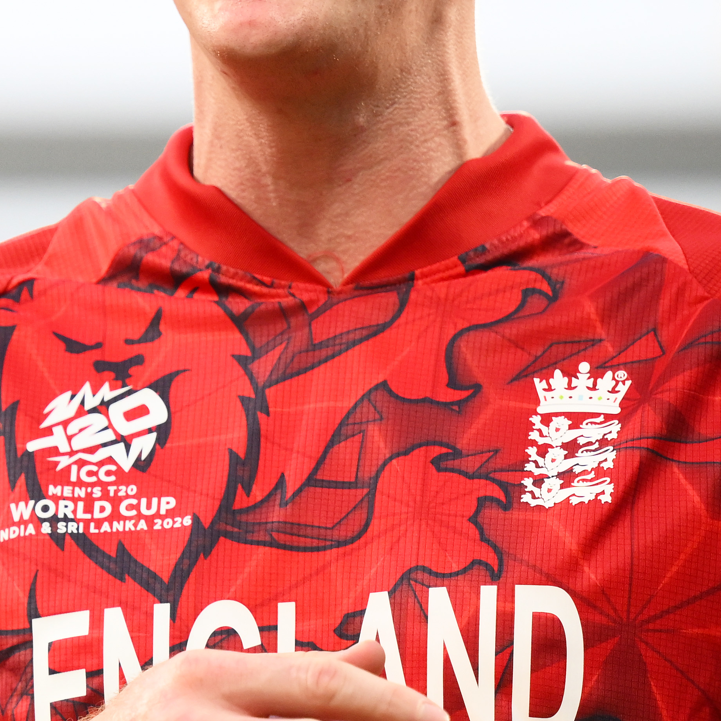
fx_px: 13432
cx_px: -262
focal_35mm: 570
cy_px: 456
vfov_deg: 3.1
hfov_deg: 3.1
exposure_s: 1/1250
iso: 1000
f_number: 2.8
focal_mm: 150
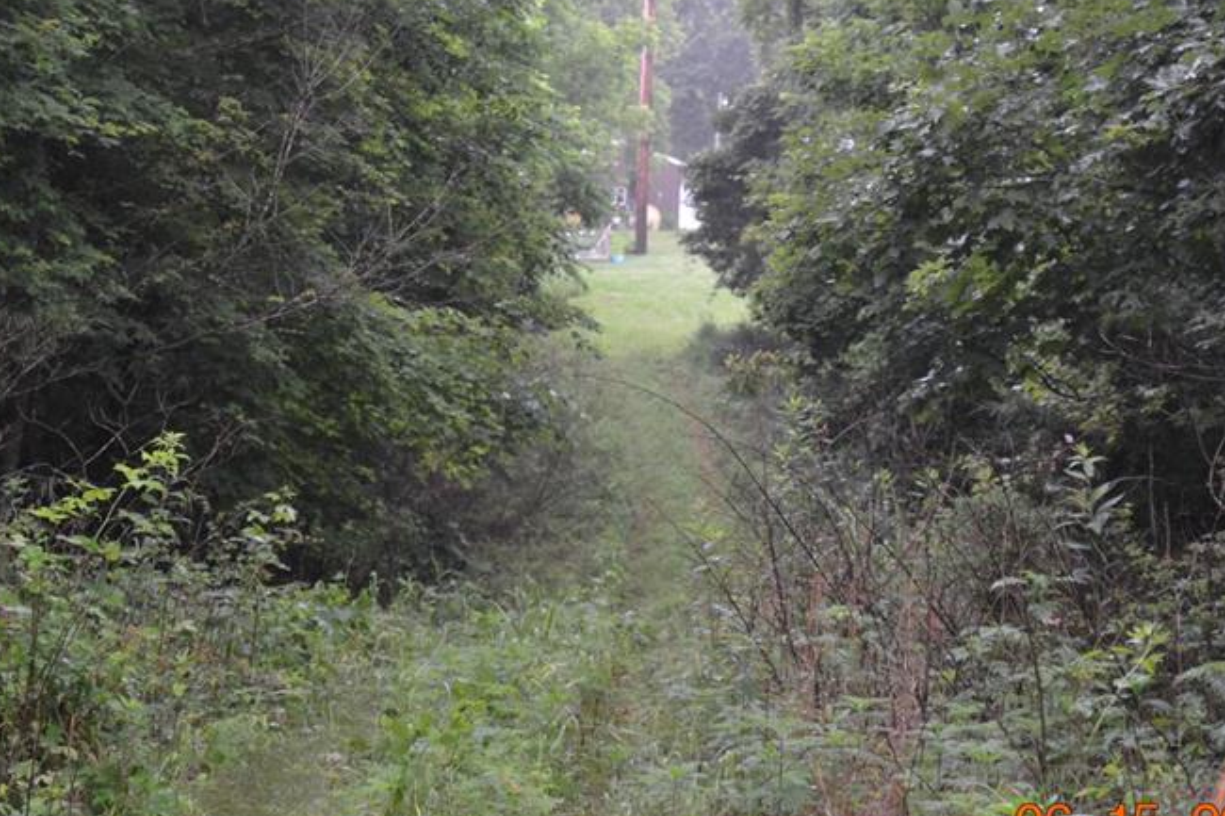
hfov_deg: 15.0
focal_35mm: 137
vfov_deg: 10.0
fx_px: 4660
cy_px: 281
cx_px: 701
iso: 640
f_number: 4.5
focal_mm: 58
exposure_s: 1/60
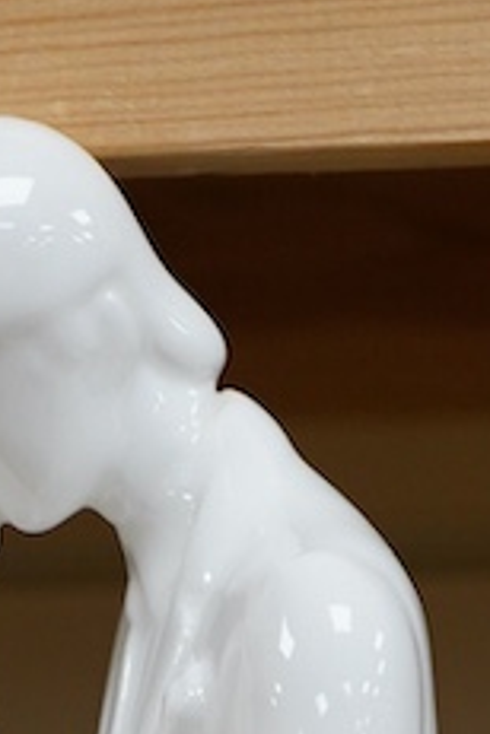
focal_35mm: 175
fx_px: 3573
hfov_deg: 7.8
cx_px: -3
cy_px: 1030
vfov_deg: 11.4
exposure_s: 1/125
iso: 1250
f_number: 10
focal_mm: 30
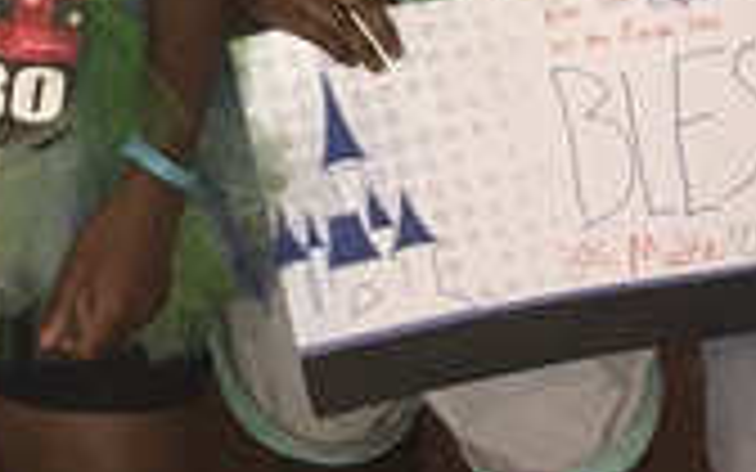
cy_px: -333
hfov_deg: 15.5
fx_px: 2720
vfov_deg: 9.5
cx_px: 4
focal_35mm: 132
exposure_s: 1/16
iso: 200
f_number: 2.2
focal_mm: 4.15
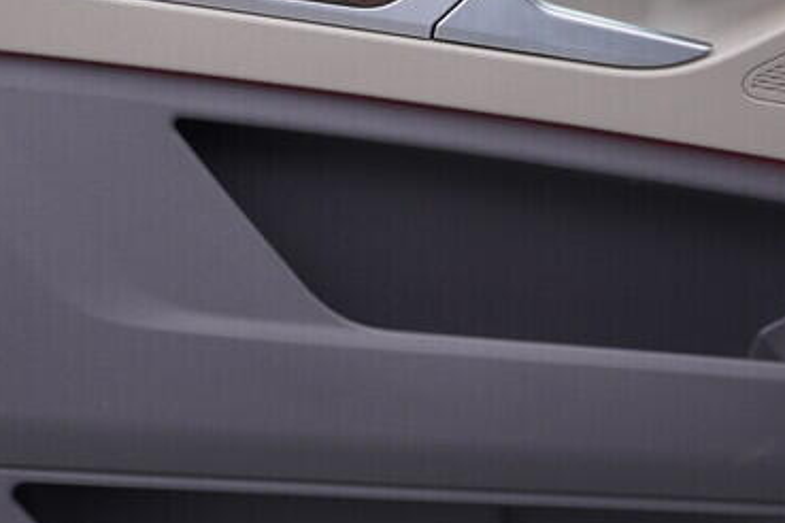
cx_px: 502
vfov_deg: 13.7
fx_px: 2180
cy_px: 362
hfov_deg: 20.4
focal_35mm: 100
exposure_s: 1/50
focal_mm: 24
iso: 125
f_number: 3.2
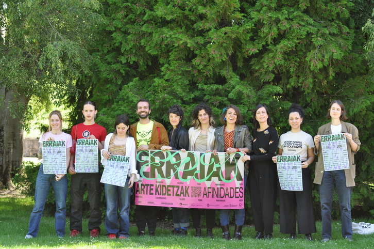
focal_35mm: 75
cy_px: 124
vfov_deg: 18.1
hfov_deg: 27.0
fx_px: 778
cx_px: 187
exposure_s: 1/125
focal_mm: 50
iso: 360
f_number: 5.6
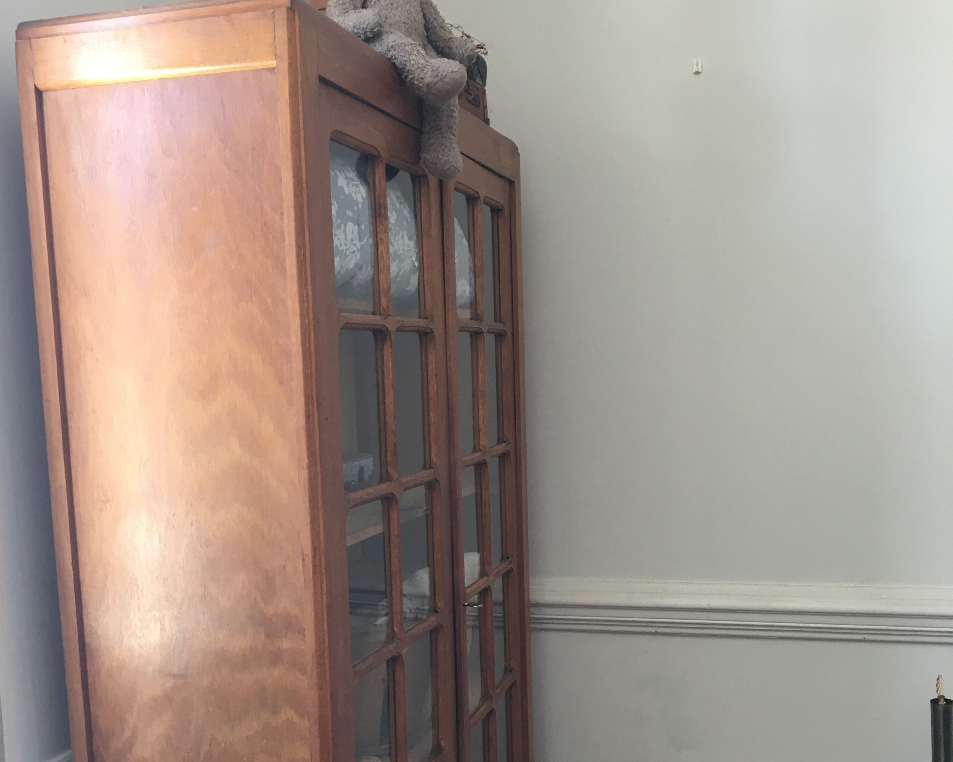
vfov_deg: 38.7
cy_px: 505
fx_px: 1072
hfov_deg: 47.9
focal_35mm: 38
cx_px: 473
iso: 80
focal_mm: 4.15
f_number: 2.2
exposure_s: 1/33
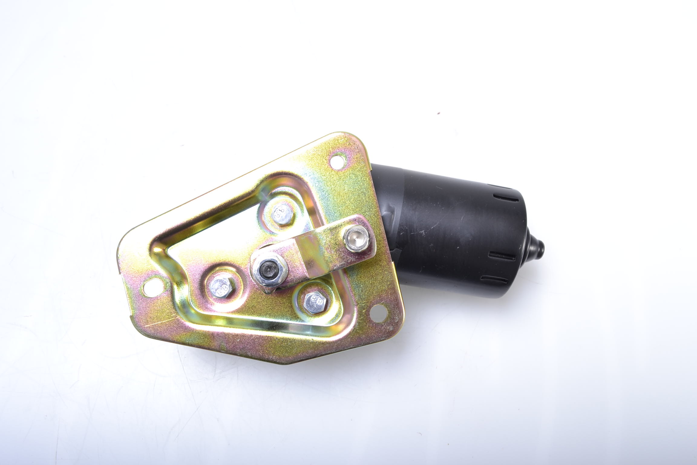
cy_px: 232
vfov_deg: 47.9
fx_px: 523
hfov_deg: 67.4
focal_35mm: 27
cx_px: 348
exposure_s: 1/60
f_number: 10
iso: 100
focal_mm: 18
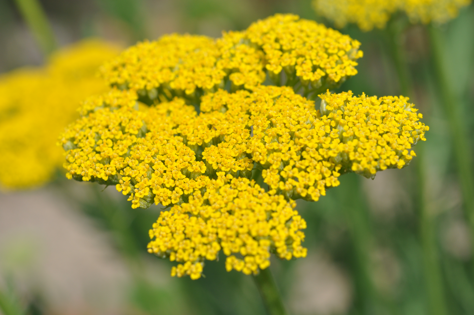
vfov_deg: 15.2
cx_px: 237
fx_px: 1184
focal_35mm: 90
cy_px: 158
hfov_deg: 22.6
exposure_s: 1/500
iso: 200
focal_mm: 60
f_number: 8
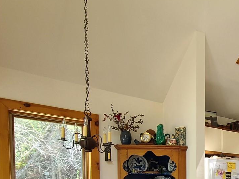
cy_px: 198
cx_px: 267
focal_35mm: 37
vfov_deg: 33.6
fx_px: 255
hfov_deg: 40.0
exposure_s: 1/60
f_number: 2.2
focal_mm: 2.2
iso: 125
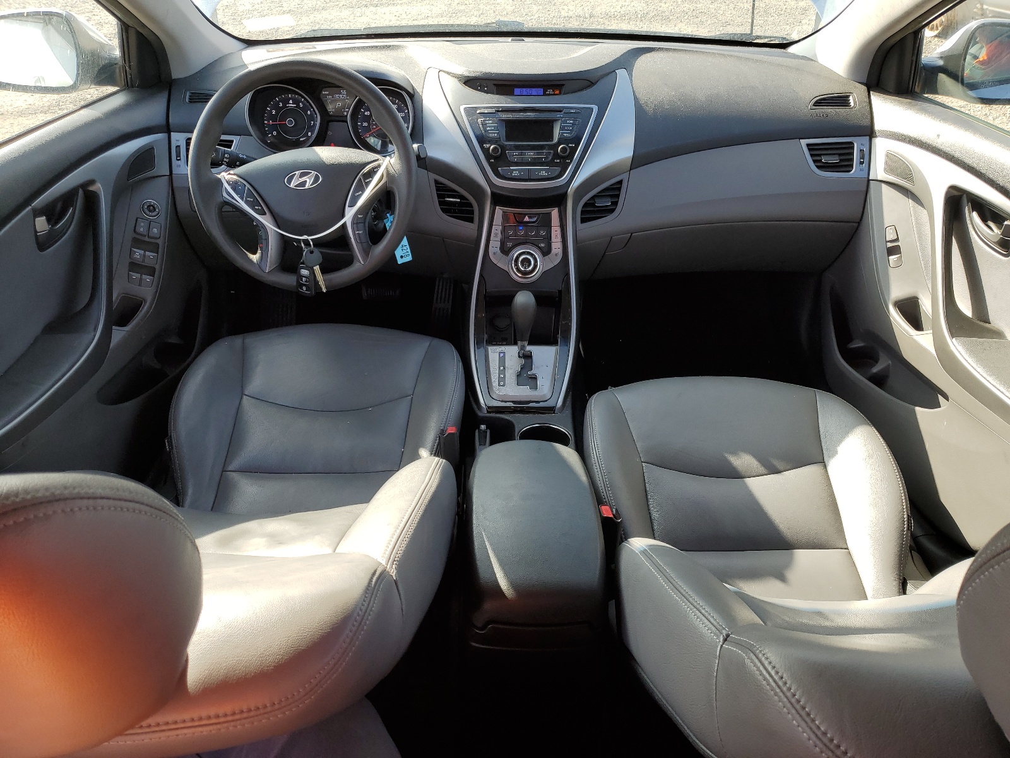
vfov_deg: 53.1
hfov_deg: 67.3
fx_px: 759
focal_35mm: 26
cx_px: 505
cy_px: 379
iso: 50
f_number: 1.5
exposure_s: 1/333
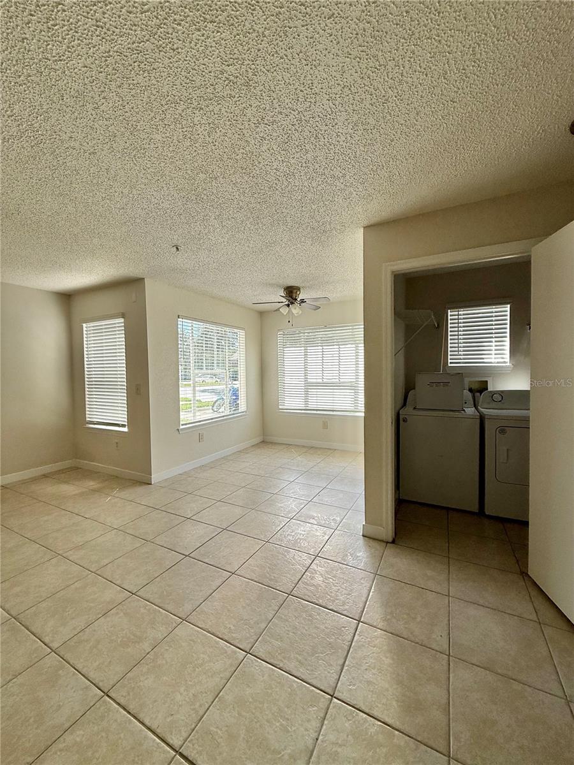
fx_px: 310
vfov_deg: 102.1
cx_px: 287
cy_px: 382
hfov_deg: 85.7
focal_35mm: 14
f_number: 2.2
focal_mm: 2.22
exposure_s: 1/726
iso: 50
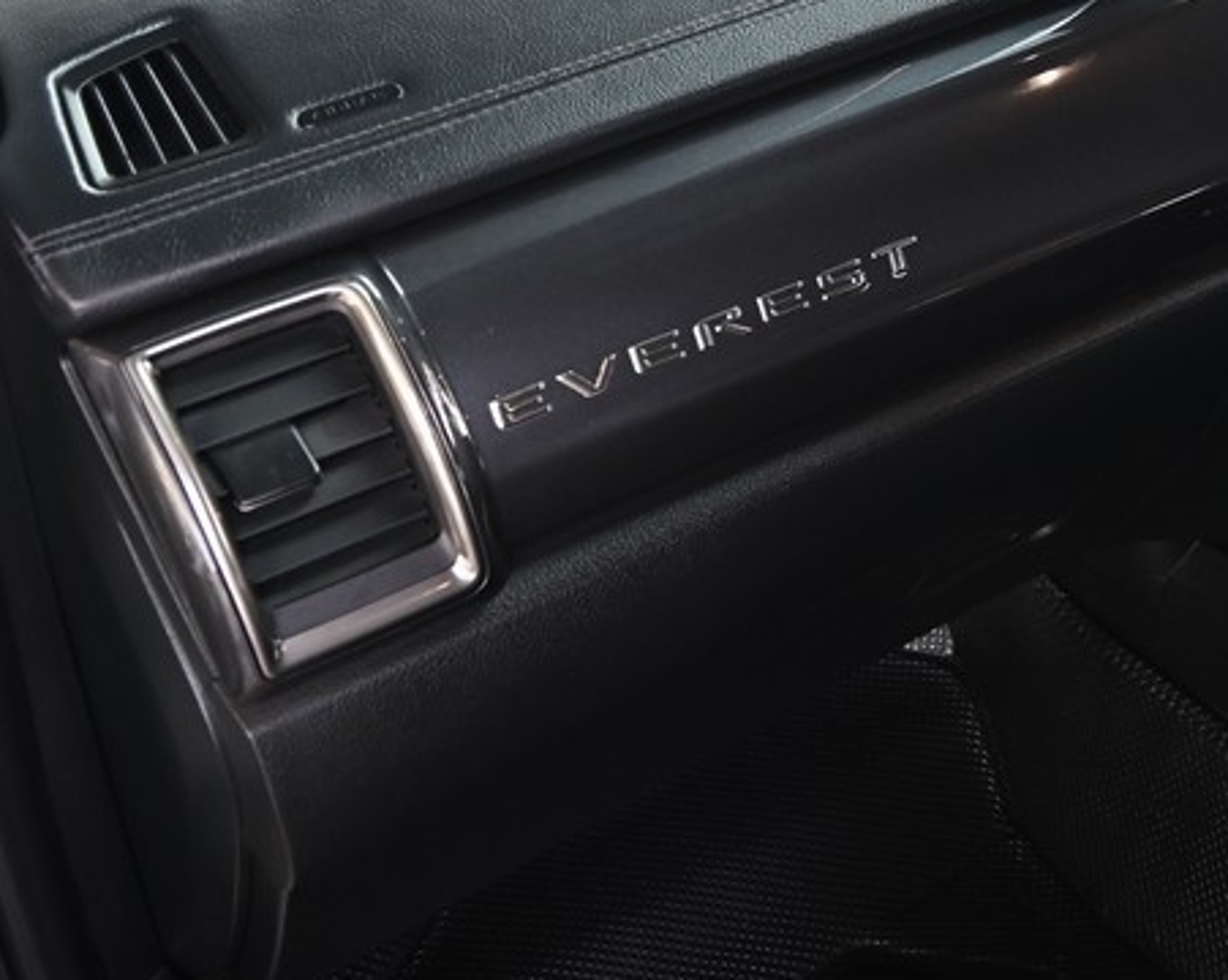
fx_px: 1997
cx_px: 1353
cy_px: 74
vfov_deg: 26.5
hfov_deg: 30.5
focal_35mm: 55
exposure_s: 1/30
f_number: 5.6
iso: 400
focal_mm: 24
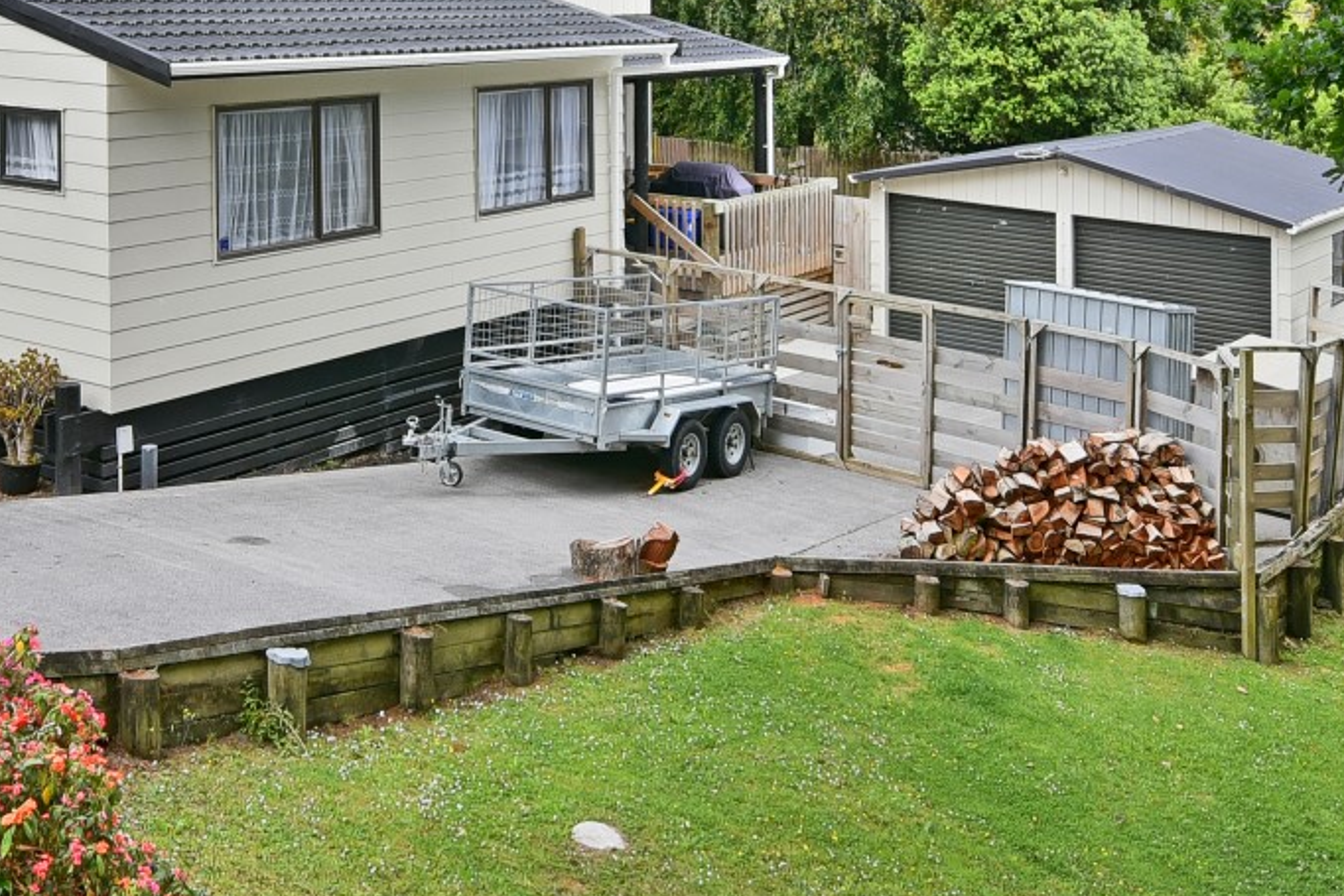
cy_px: 217
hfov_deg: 48.9
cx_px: 353
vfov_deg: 34.3
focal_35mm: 38
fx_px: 1419
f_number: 11
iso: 400
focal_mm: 16
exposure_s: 1/250
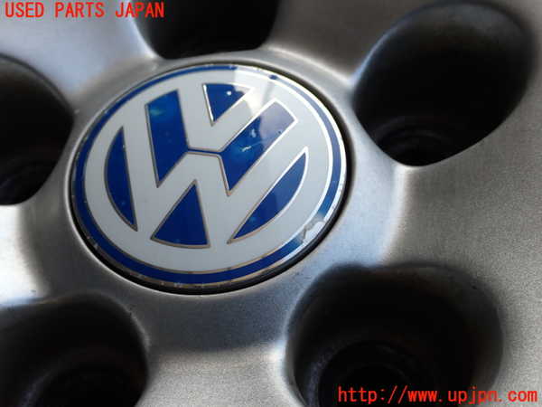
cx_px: 271
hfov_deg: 40.4
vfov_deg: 30.9
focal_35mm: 47
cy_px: 204
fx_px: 736
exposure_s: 1/160
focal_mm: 8.4
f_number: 4.5
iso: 100
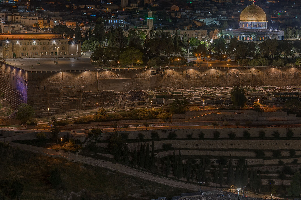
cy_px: 61
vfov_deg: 14.2
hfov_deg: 21.2
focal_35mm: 96
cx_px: 168
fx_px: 802
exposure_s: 3
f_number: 8
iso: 100
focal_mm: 54
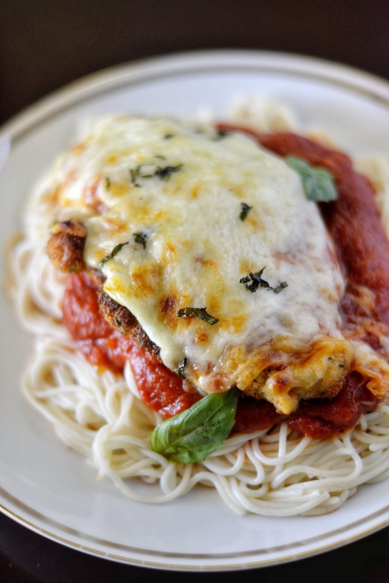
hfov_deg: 18.2
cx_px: 194
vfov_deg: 27.0
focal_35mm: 75
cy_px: 292
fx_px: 1216
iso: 1000
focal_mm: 50
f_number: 1.8
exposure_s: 1/60
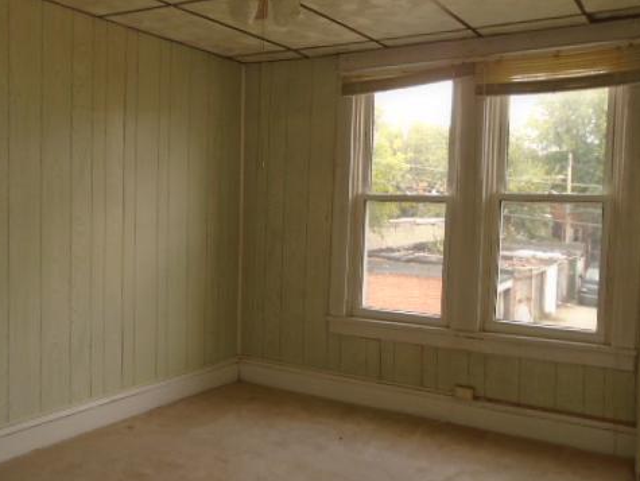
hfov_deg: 52.4
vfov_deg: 40.7
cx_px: 268
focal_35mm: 35
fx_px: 648
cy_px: 234
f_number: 3.2
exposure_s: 1/50
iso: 100
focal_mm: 4.6
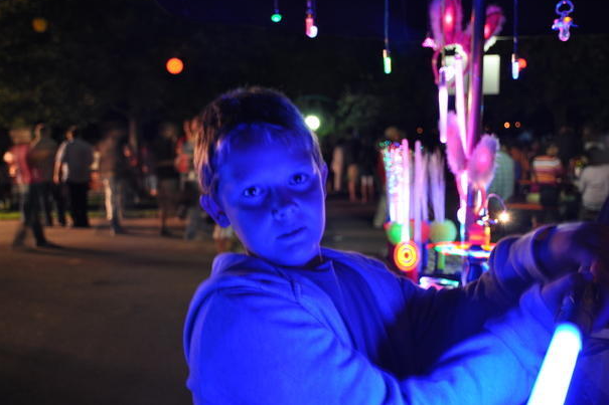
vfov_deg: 31.2
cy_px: 200
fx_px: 727
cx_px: 309
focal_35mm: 43
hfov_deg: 45.4
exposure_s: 1/1.6
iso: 500
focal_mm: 28
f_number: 4.2
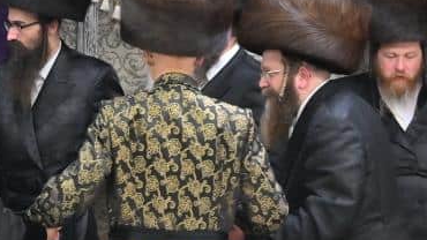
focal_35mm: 252
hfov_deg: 8.5
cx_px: 39
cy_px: 37
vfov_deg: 4.8
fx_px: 2853
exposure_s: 1/160
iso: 500
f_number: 4
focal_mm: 58
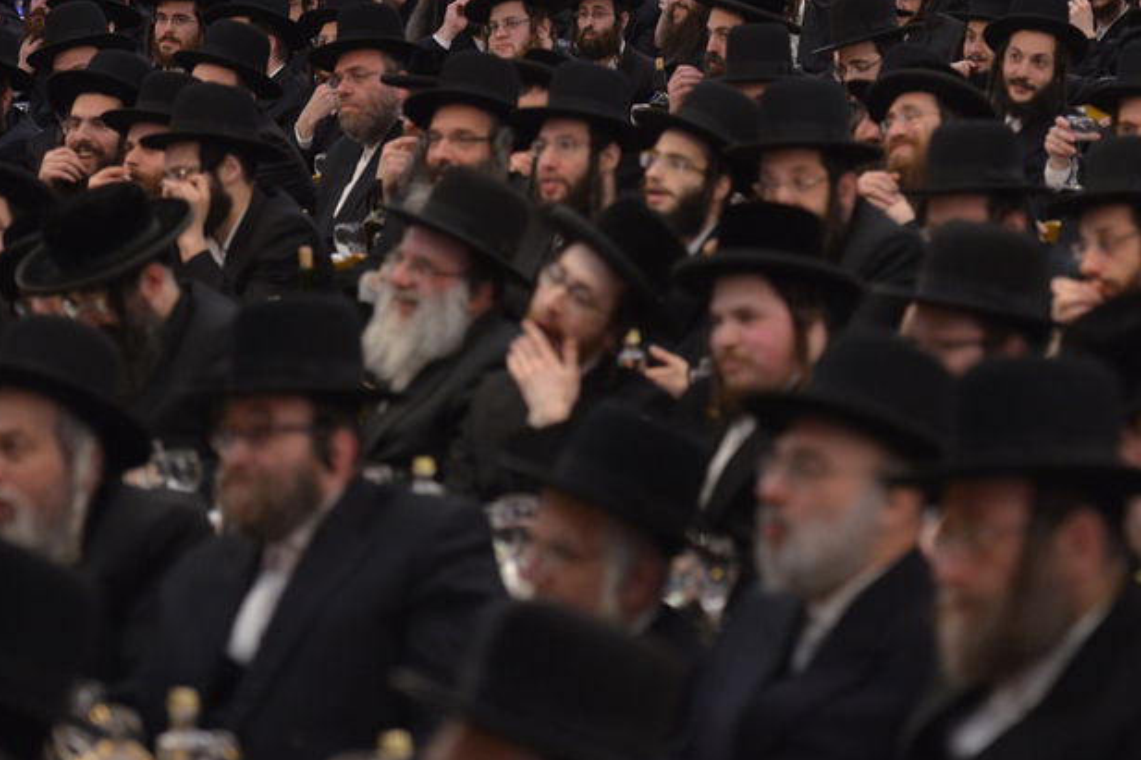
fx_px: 5260
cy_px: 184
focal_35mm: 166
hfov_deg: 12.4
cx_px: 756
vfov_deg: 8.3
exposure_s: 1/125
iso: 2000
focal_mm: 100
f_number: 2.8
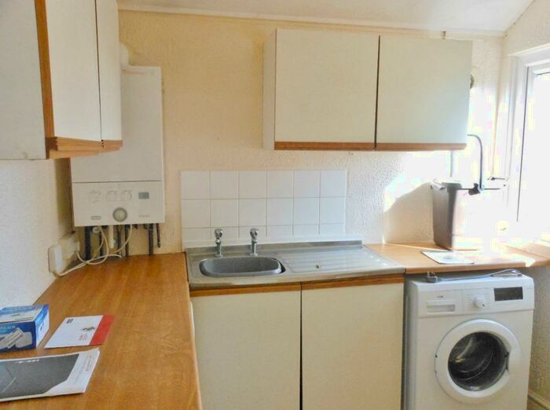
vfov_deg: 49.6
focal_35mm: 28
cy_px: 205
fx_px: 444
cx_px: 275
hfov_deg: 63.5
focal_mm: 5
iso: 400
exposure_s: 1/125
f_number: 3.7
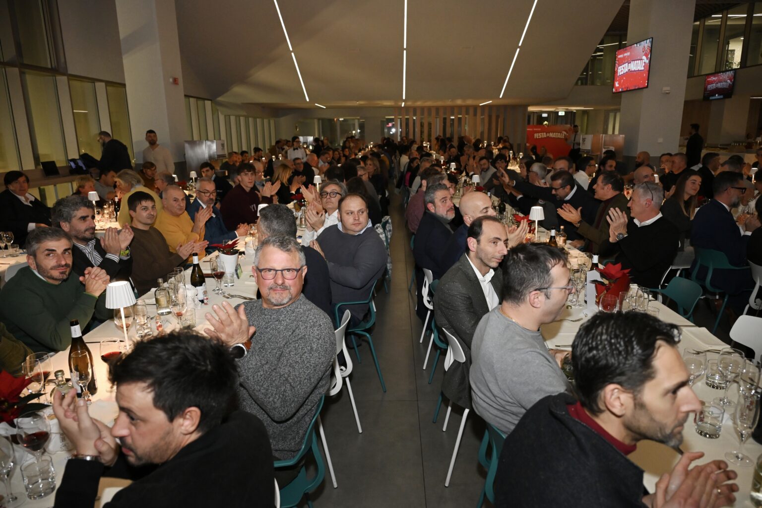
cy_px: 254
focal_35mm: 24
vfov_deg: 53.1
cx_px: 381
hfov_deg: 73.7
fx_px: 508
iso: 3200
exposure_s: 1/160
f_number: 4
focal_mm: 24
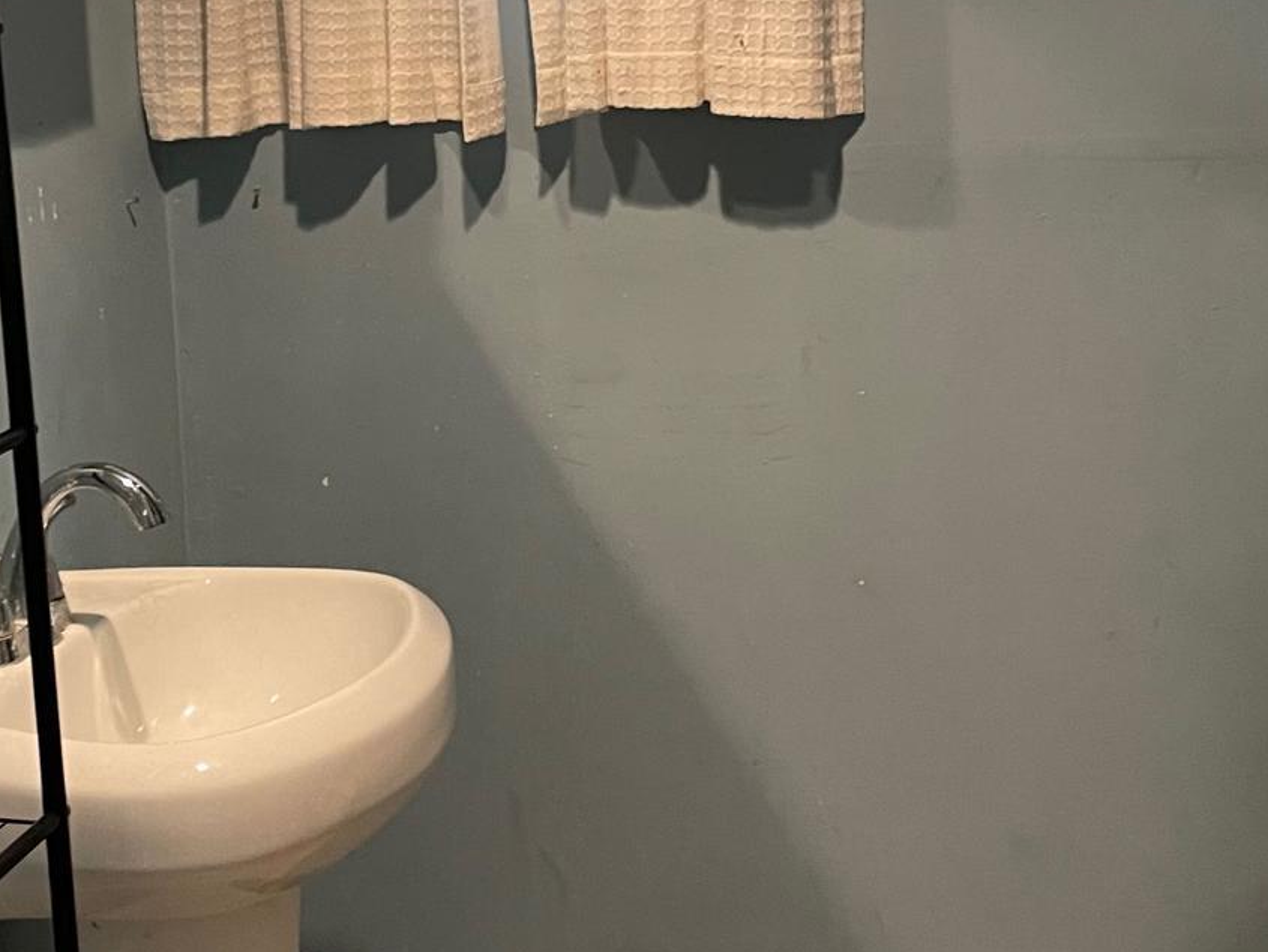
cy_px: 321
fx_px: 2308
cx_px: 420
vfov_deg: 23.2
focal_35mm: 63
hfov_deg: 30.5
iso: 250
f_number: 1.6
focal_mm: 4.2
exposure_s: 1/60
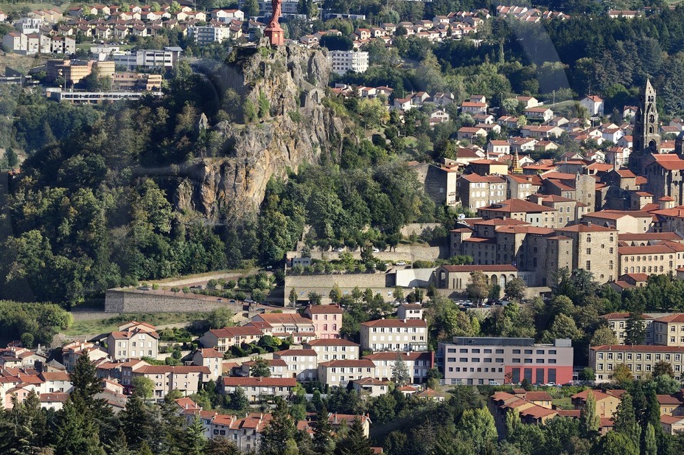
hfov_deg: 6.0
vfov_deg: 4.0
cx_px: 279
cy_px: 178
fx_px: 6549
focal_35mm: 345
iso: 200
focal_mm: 200
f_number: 11
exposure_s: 1/250
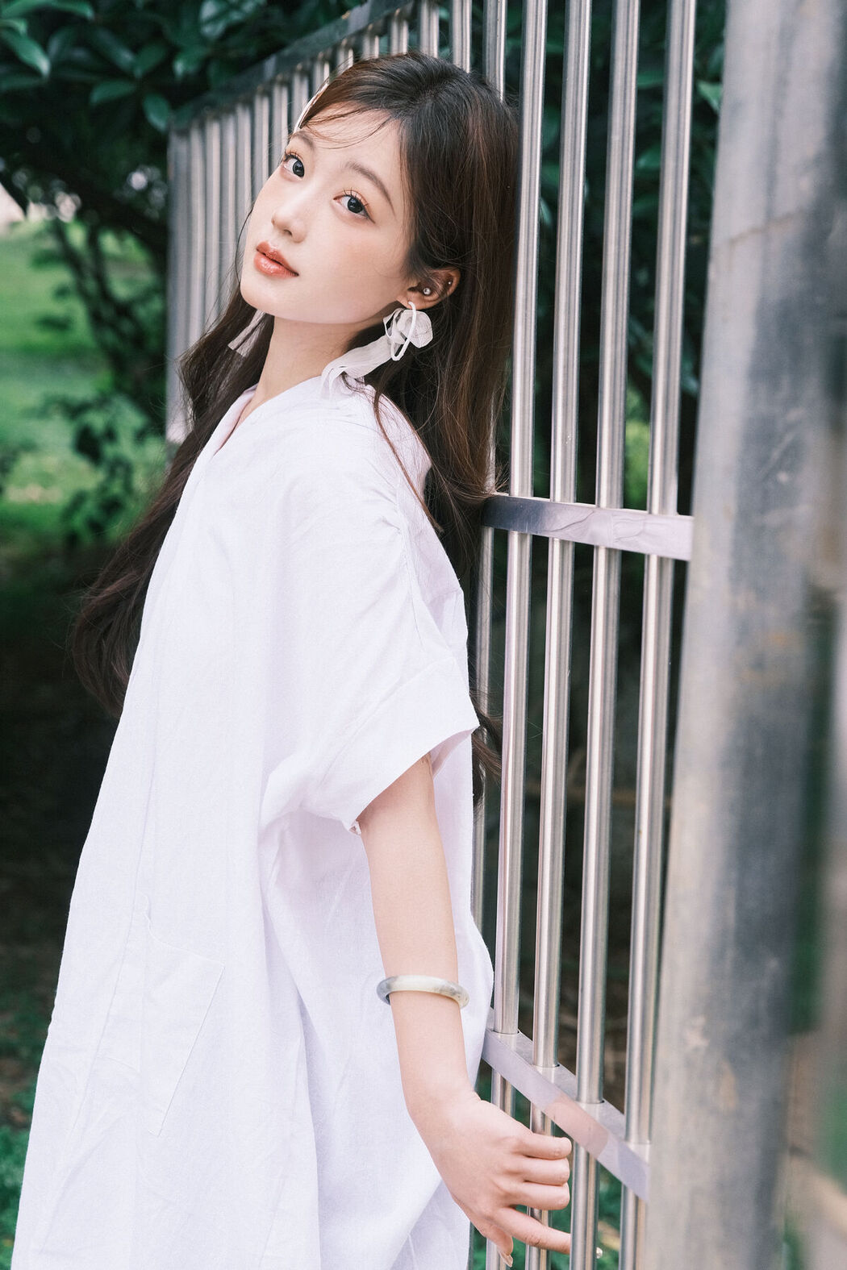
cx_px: 424
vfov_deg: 22.1
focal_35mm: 92
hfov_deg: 14.9
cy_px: 635
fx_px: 3247
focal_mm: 61
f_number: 4.5
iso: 1000
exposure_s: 1/200
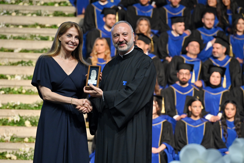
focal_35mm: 200
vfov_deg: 6.9
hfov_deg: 10.3
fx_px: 1355
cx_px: 122
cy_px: 82
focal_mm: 200
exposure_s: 1/125
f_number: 5.6
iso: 4000
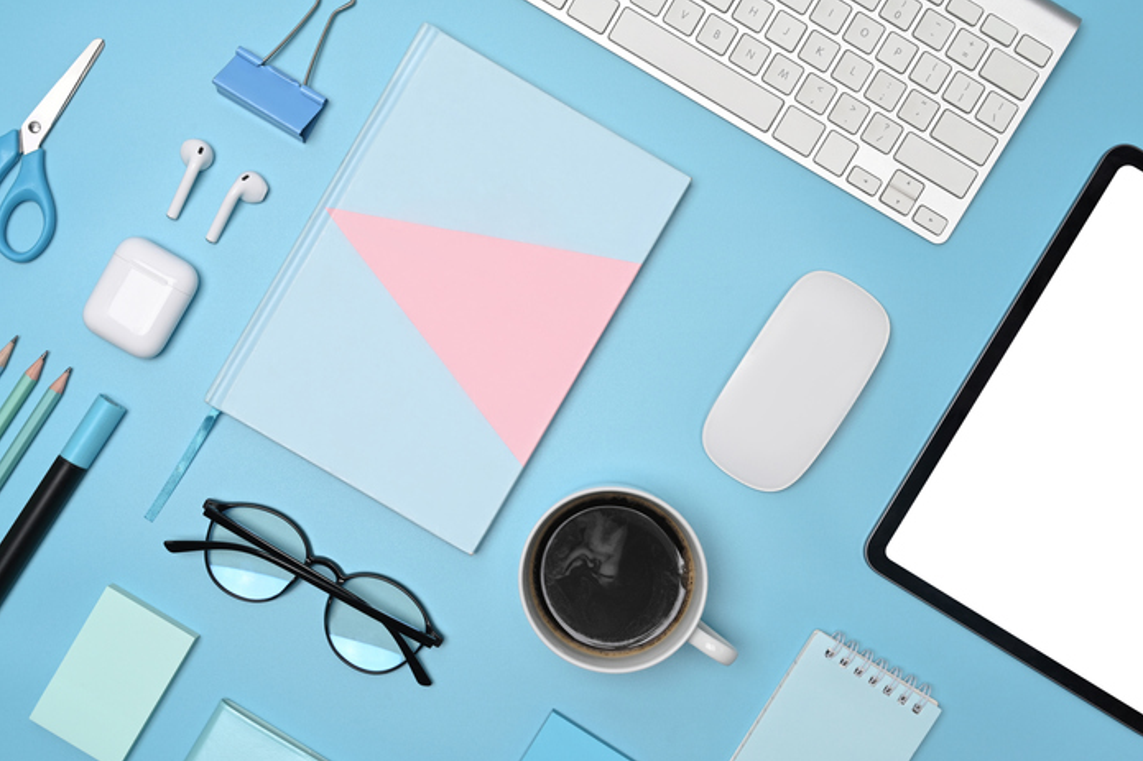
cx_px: 579
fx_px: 1555
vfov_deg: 27.5
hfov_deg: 40.4
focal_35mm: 49
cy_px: 380
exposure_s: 1/80
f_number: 11
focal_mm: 47
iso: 250
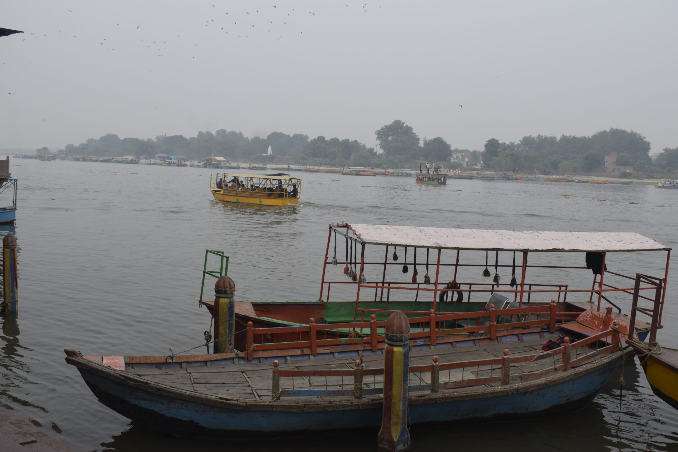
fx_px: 734
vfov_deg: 34.2
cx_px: 339
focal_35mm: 39
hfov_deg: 49.6
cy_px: 226
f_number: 8
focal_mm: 26
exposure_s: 1/200
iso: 400
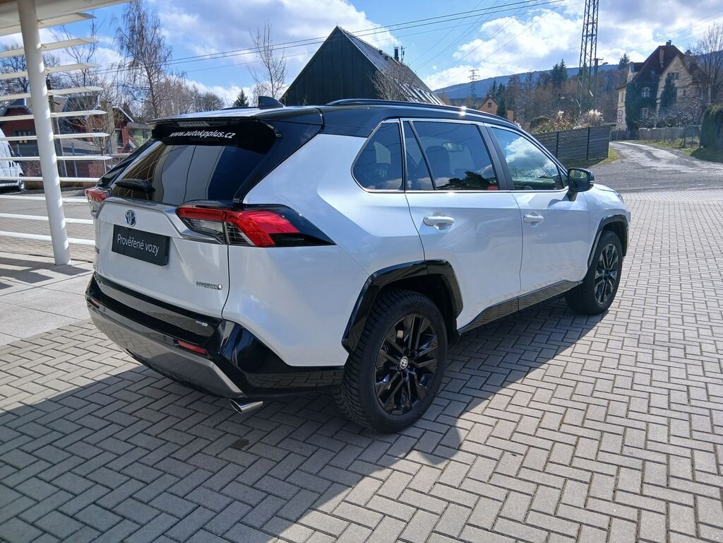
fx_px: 543
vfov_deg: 53.1
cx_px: 362
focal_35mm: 26
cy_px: 272
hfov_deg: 67.3
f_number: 1.8
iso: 20
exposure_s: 1/419
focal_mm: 3.98
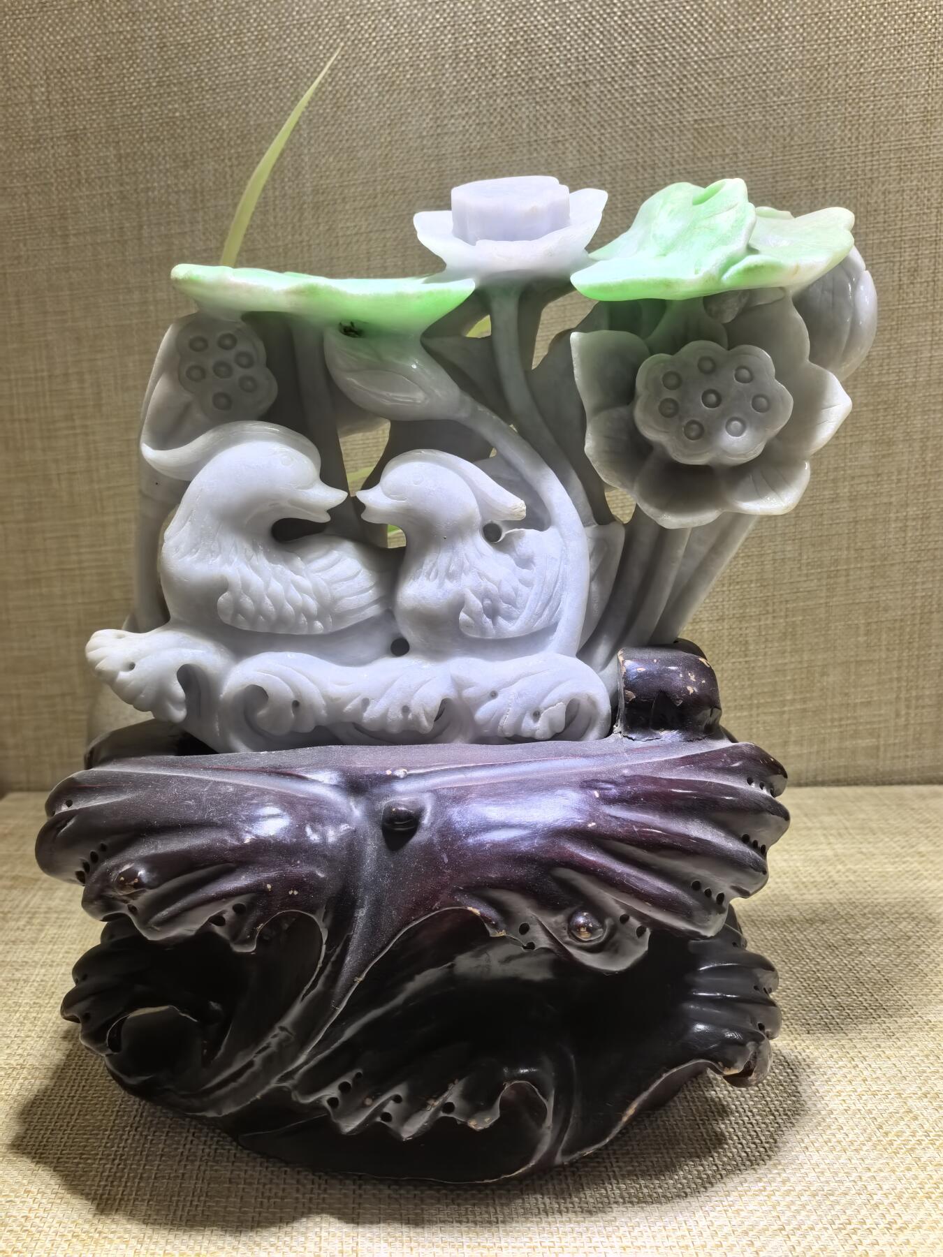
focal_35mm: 27
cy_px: 628
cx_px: 472
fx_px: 981
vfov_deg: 65.3
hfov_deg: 51.4
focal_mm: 6.98
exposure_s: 1/100
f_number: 4
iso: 200
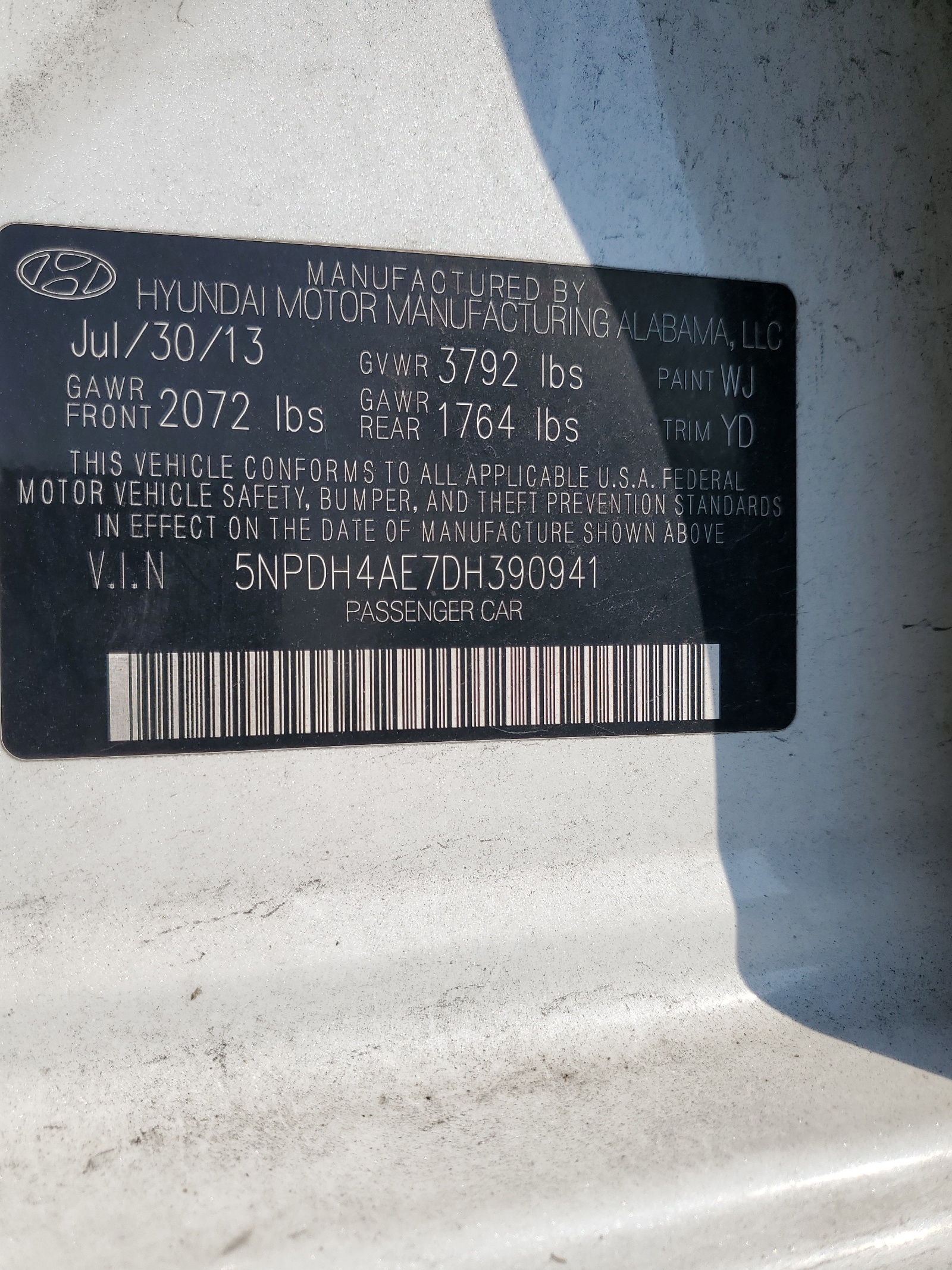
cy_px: 635
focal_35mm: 26
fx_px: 953
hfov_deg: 53.1
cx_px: 476
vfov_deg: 67.3
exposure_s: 1/5000
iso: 50
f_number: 1.5
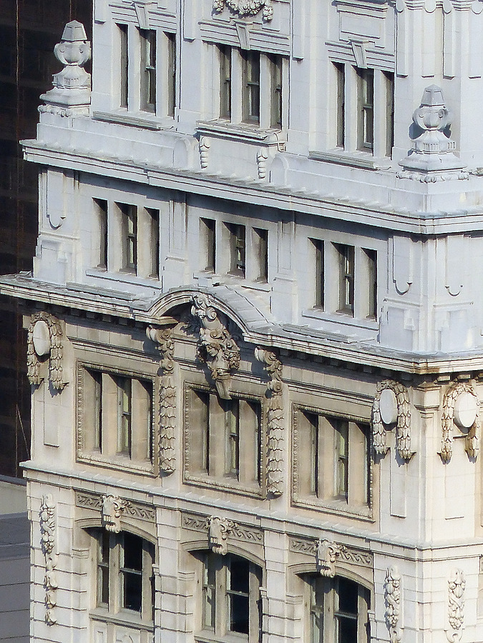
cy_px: 322
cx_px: 242
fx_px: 22325
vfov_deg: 1.7
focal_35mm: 1200
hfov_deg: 1.2
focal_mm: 108
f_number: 4.5
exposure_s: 1/1600
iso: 100
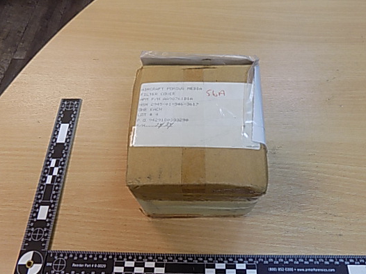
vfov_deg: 49.7
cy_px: 138
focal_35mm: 28
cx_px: 194
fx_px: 296
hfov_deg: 63.4
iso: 140
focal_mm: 4
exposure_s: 1/30
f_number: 3.1
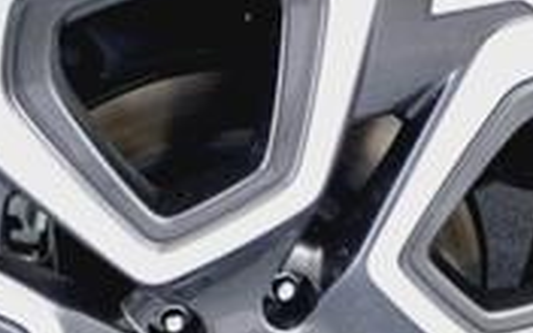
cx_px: 270
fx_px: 1511
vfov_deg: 12.4
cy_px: 336
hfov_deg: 20.0
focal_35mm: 104
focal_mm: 3.58
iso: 40
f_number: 1.9
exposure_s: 1/60.2
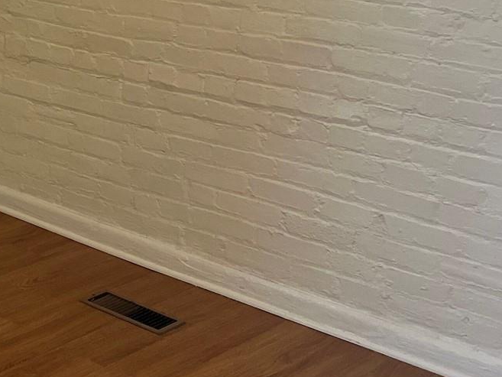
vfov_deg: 17.7
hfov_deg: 20.6
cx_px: -254
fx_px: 1175
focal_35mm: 81
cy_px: -17
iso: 100
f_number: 1.5
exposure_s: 1/120
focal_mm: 5.7
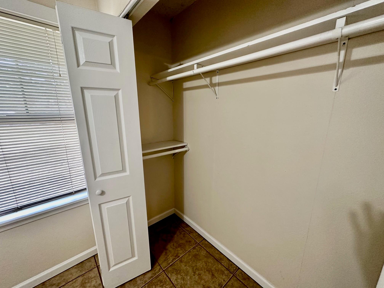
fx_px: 155
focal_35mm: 14
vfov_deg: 85.7
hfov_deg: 102.1
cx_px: 192
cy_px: 144
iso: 320
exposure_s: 1/60
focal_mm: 2.22
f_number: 2.2
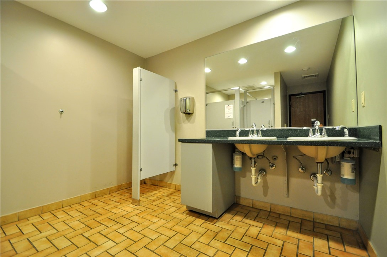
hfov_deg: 100.5
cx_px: 194
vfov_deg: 77.1
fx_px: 161
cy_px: 128
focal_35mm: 15
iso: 800
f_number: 3.5
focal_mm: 10
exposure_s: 1/50
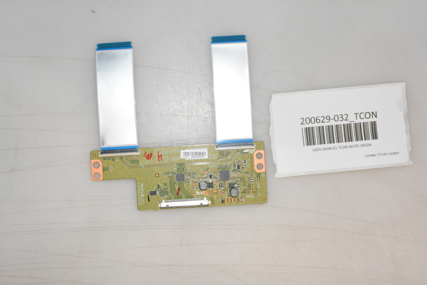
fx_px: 480
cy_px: 142
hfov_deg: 47.9
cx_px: 214
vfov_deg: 33.0
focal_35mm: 40
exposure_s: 1/60
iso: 4000
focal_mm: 27
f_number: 25
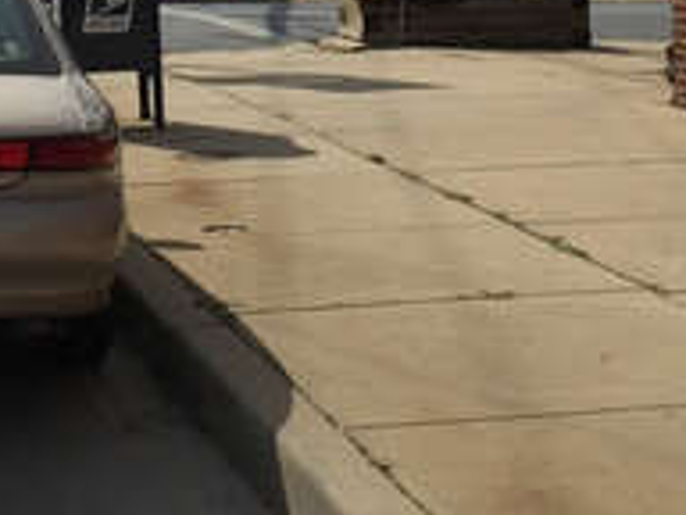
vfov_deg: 12.1
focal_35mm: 116
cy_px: -283
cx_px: -29
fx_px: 2299
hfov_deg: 16.6
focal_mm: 4.15
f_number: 2.2
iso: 32
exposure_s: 1/4950
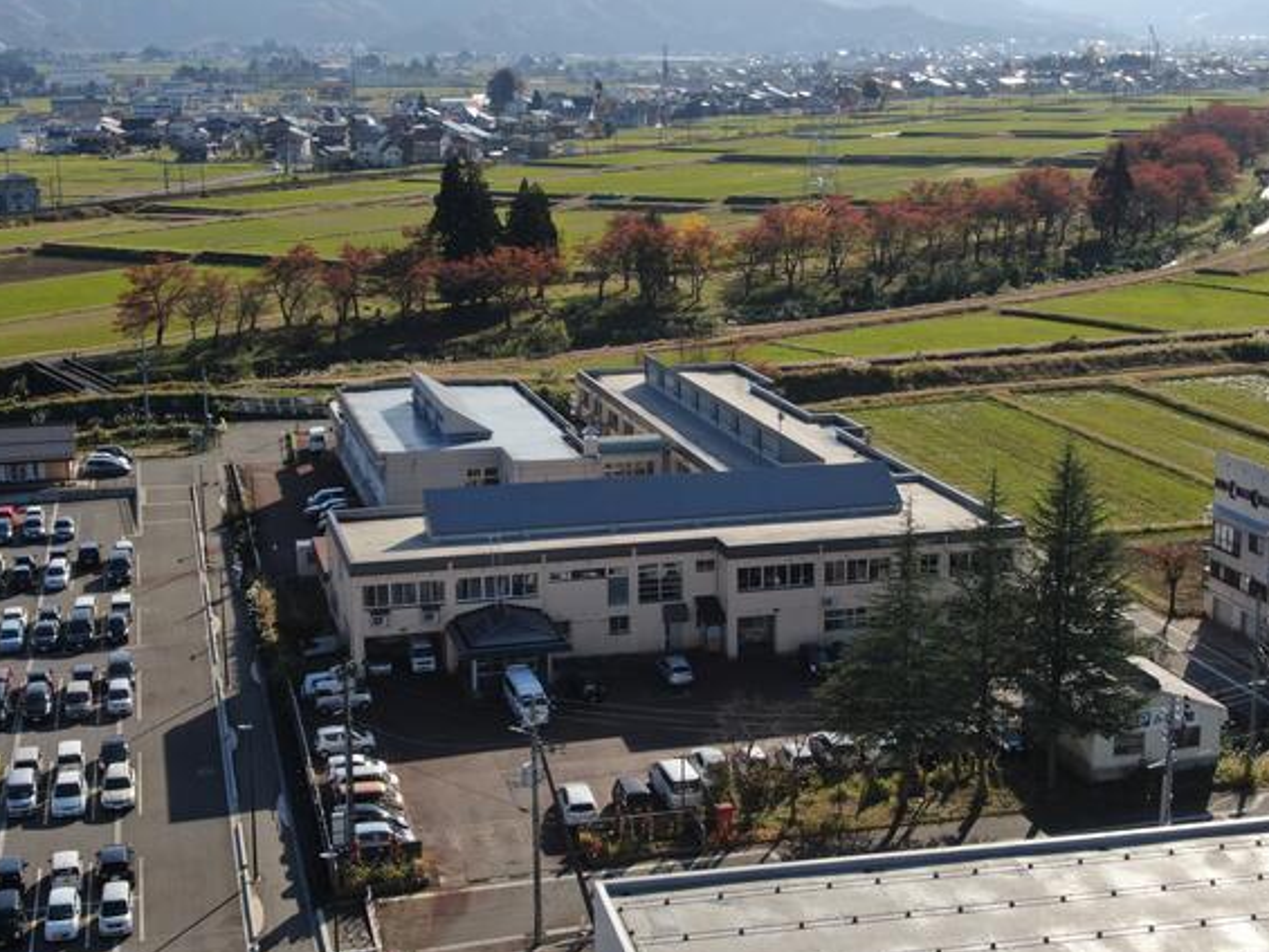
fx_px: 1870
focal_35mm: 51
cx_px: 665
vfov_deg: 28.6
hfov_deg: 37.5
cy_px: 485
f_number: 3.8
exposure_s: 1/800
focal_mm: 8.6
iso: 100
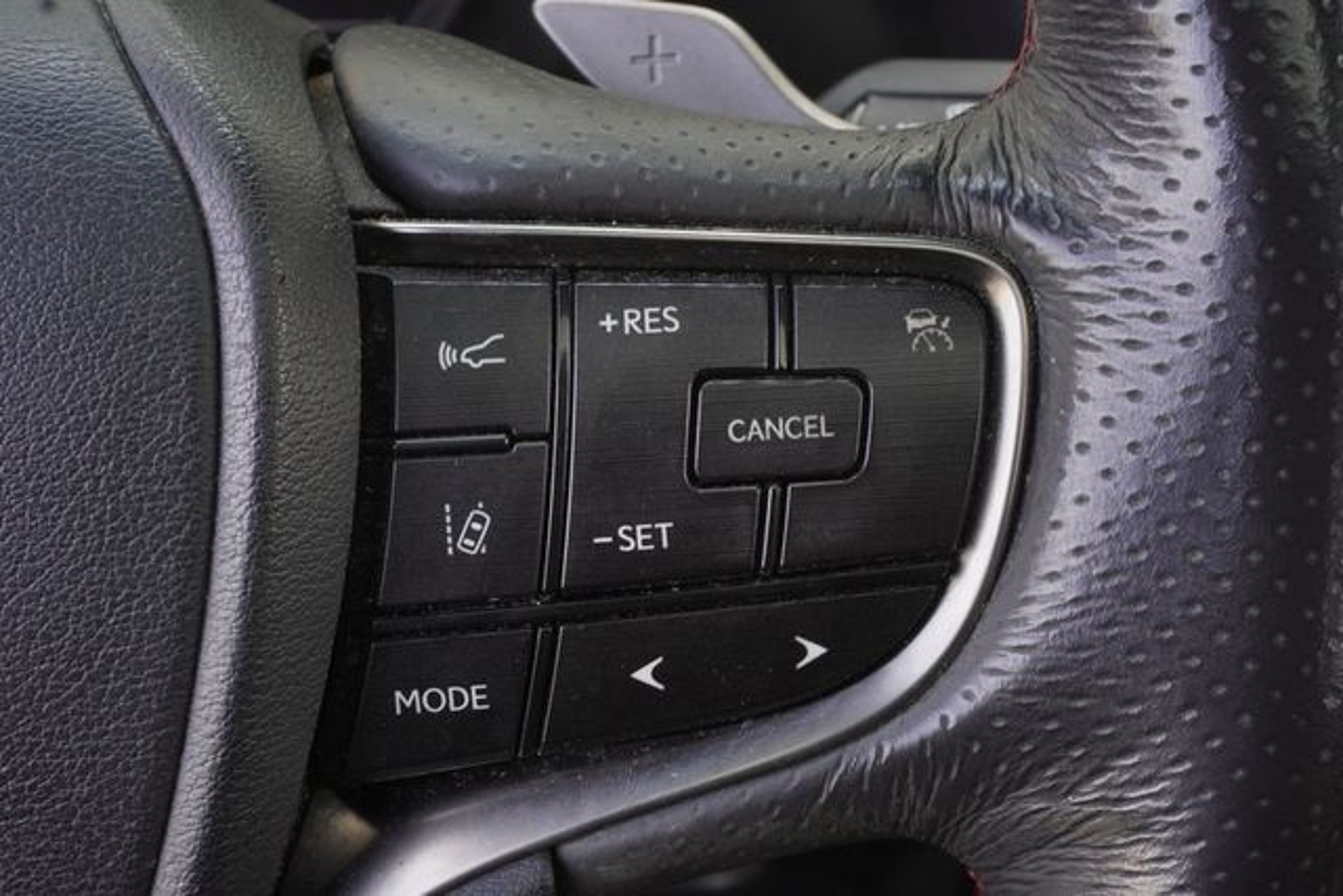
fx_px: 1847
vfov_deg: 27.3
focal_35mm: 50
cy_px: 448
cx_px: 672
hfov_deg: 40.0
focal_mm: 33
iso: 160
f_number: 13
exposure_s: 1/15
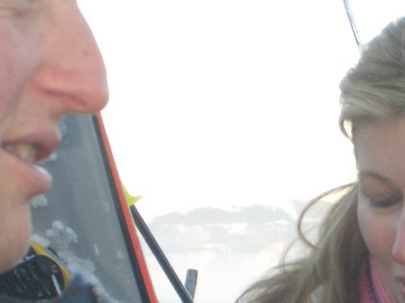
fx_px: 2971
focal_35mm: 254
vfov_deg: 5.8
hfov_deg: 7.7
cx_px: 460
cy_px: 306
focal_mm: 17.4
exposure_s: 1/60
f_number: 4.8
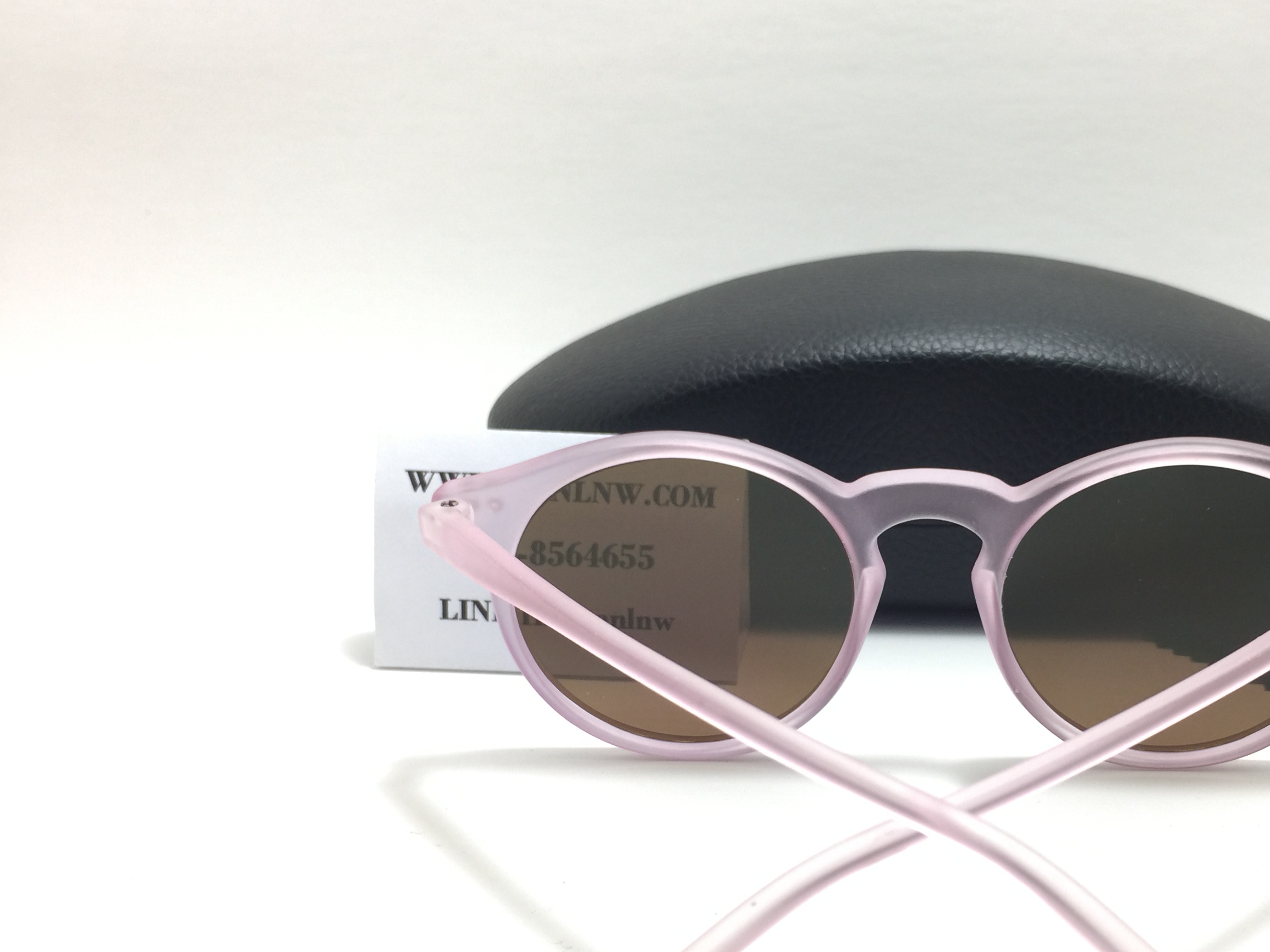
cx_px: 886
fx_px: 1504
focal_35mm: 41
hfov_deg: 44.8
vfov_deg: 35.0
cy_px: 590
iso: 32
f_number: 2.2
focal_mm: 4.15
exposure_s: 1/33
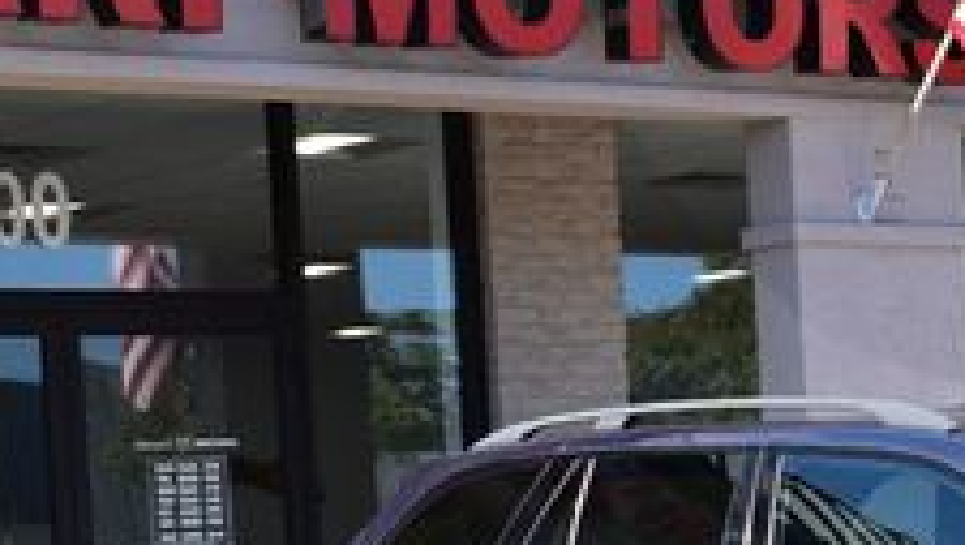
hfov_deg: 16.3
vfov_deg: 9.2
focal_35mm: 129
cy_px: 785
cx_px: 944
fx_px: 3316
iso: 400
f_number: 10
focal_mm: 29
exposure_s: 1/320
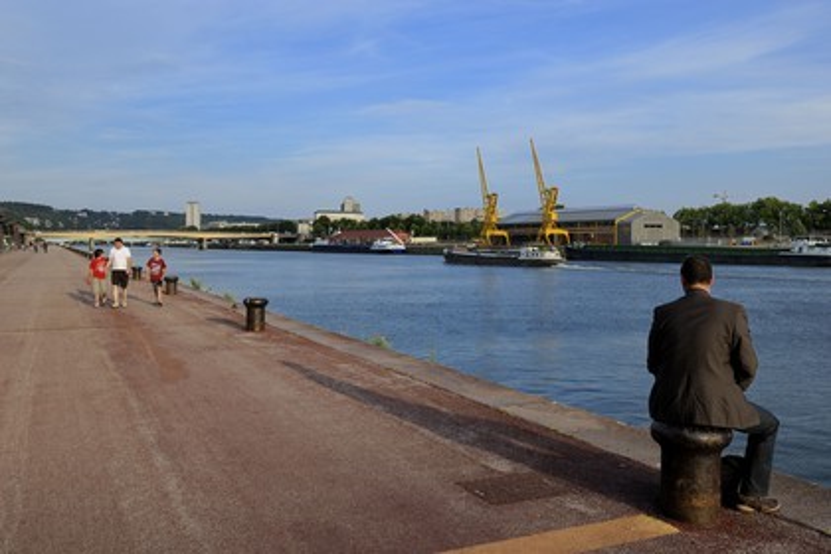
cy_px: 277
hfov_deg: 58.7
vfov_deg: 41.1
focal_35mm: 32
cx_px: 416
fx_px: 739
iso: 200
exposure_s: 1/250
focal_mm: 32
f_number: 7.1
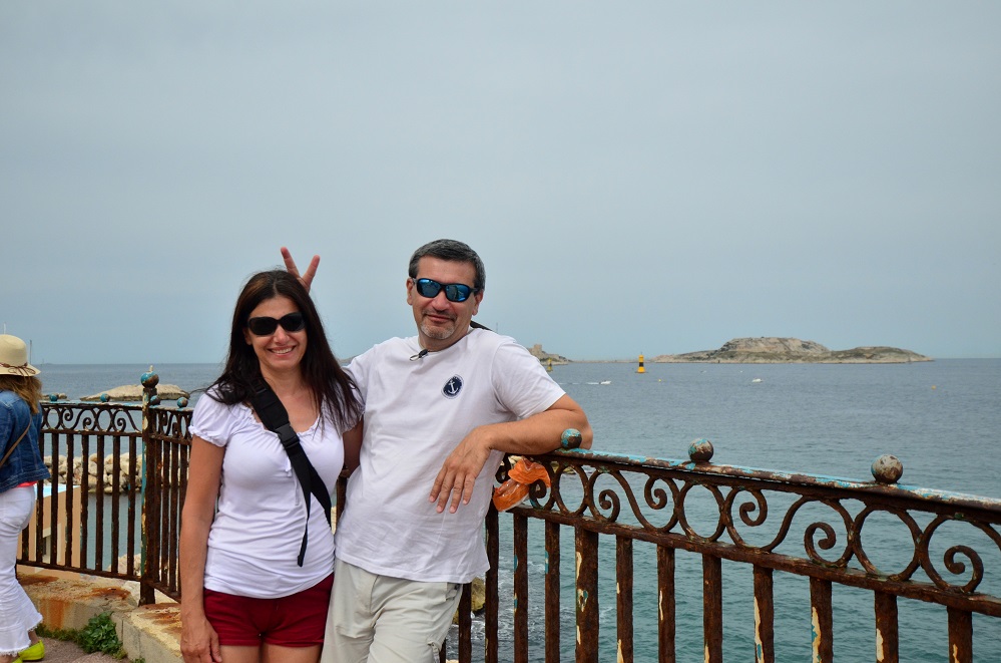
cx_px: 500
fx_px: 999
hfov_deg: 53.2
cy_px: 332
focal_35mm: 36
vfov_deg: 36.7
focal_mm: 24
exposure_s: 1/8000
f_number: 4.5
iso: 800
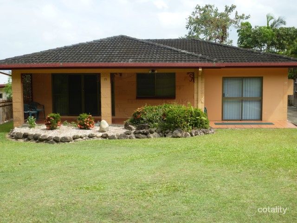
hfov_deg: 42.1
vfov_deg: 32.2
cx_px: 148
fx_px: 386
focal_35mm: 45
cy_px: 112
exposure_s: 1/400
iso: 100
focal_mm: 8
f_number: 4
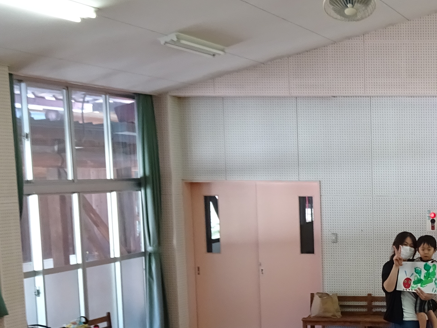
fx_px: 997
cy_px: 318
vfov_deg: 18.2
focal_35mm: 79
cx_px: 548
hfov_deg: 22.4
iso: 200
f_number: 4
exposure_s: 1/40
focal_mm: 5.26
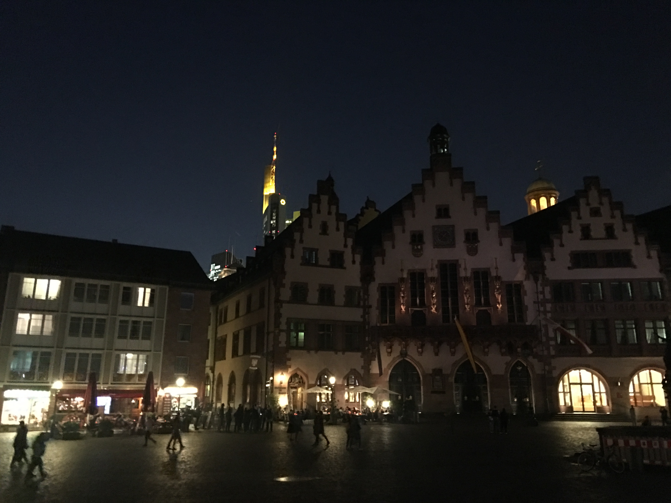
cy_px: 252
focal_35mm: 29
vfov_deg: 48.2
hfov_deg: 61.7
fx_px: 562
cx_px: 336
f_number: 2.2
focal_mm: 4.2
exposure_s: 1/4
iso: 320
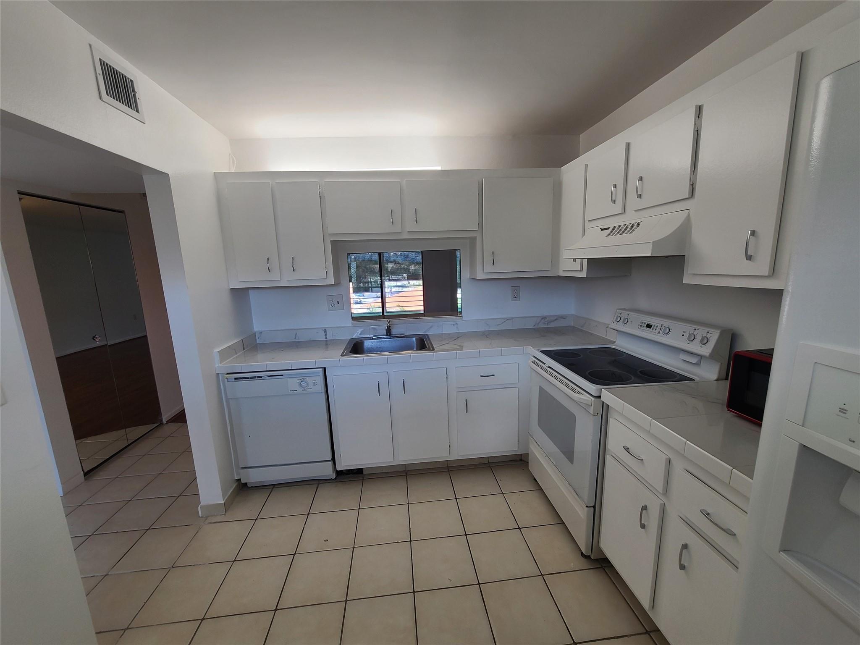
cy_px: 322
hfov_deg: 106.2
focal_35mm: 13
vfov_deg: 89.9
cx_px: 430
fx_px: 323
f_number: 2.2
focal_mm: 2.2
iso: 80
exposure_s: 1/120
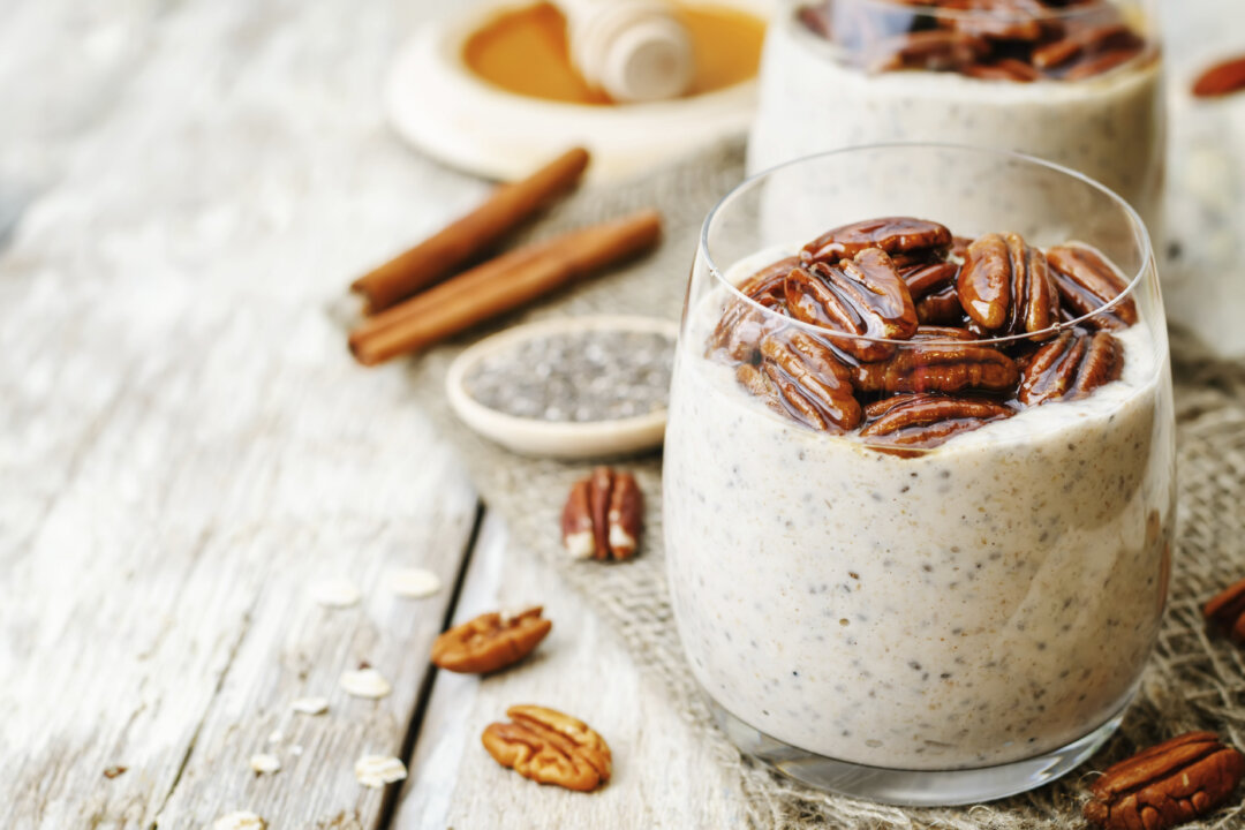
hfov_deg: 27.0
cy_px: 415
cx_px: 622
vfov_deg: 18.2
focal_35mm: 75
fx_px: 2594
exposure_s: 1/13
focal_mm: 50
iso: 100
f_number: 5
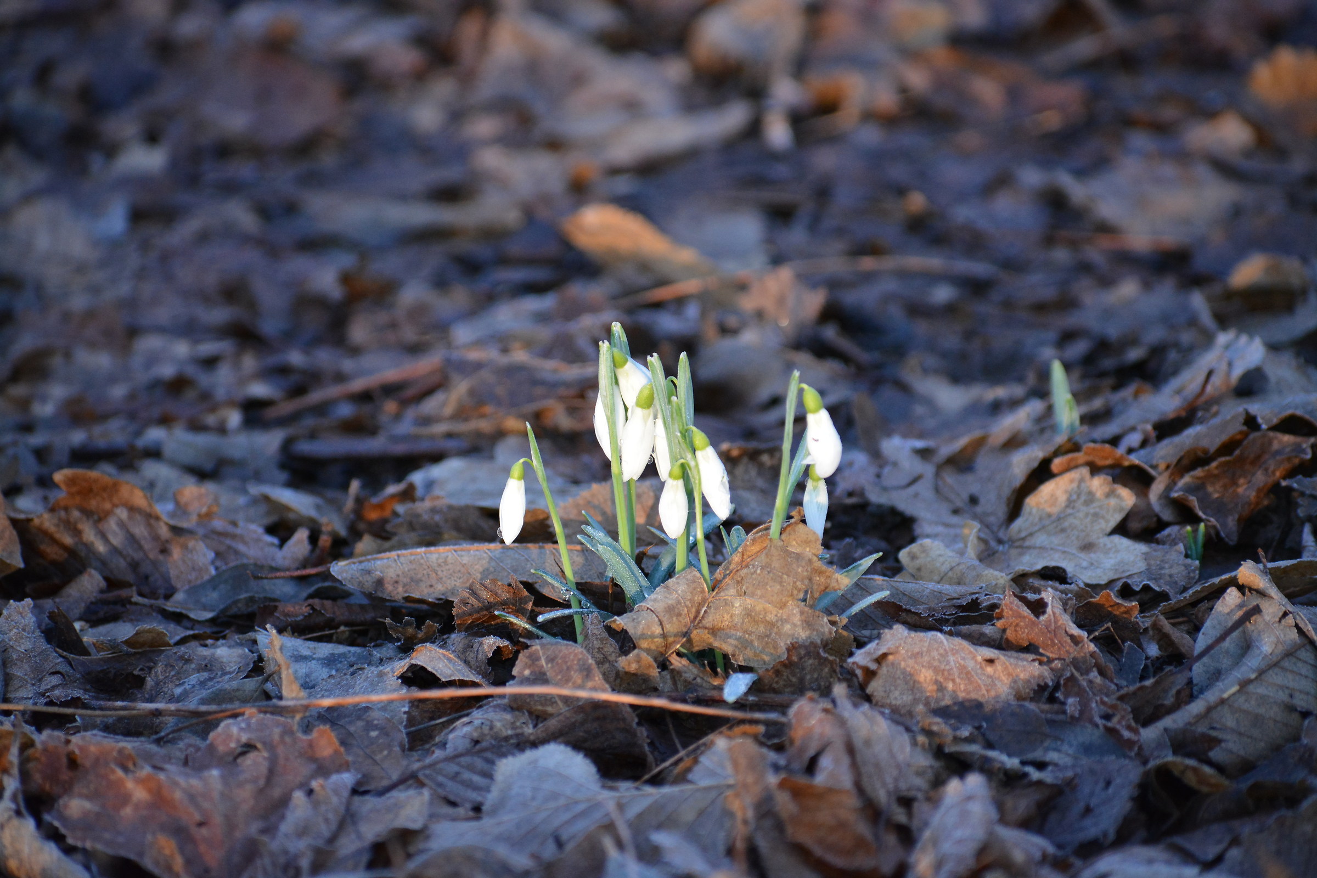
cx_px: 658
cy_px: 439
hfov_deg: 8.3
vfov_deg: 5.6
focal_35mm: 248
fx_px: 9054
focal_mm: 165
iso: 1600
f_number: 5
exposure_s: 1/400
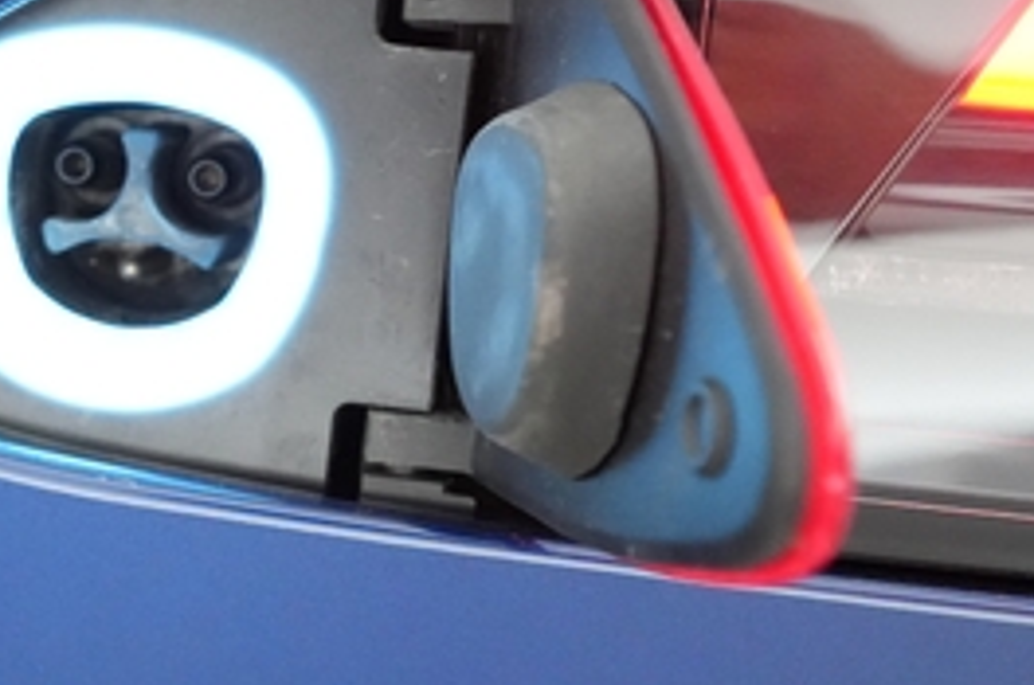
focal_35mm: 68
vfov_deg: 19.9
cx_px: -82
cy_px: 301
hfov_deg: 27.4
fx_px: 1950
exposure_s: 1/125
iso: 10000
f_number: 4.5
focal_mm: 28
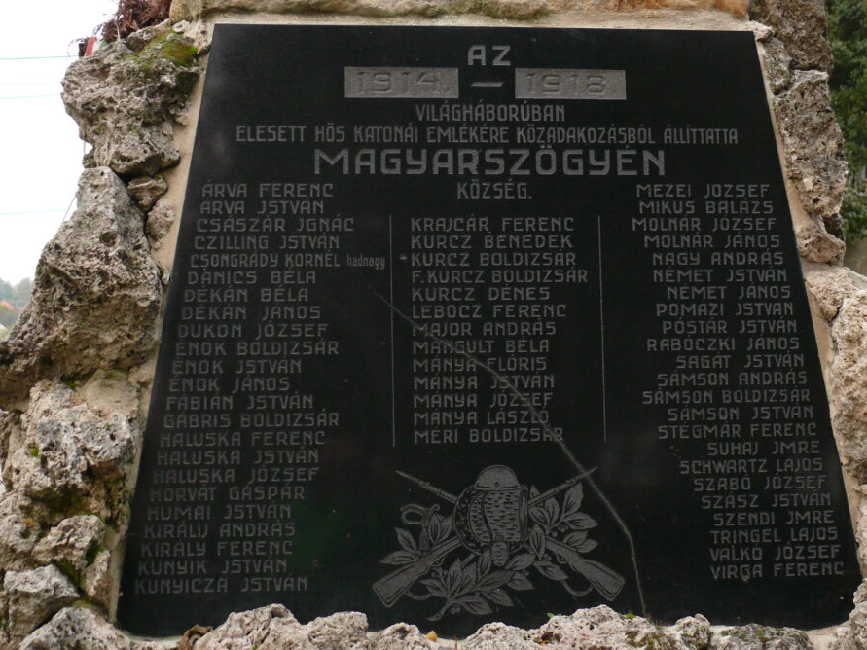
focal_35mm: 54
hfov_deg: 35.5
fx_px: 1352
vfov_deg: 27.0
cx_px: 488
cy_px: 343
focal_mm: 10
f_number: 3.2
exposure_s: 1/80
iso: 200
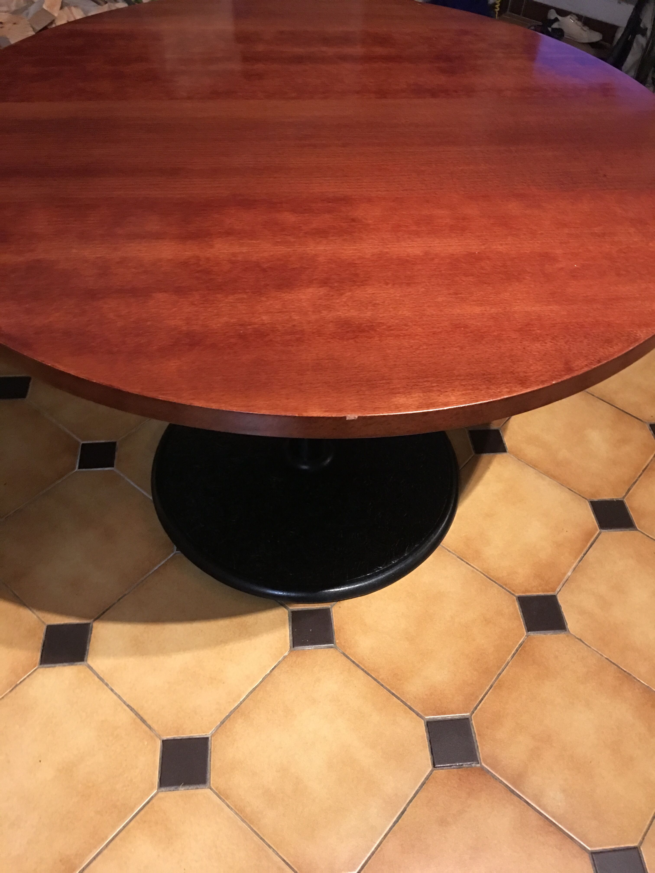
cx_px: 328
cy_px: 436
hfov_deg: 48.2
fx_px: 732
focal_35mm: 29
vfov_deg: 61.7
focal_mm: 4.15
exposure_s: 1/8
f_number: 2.2
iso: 160
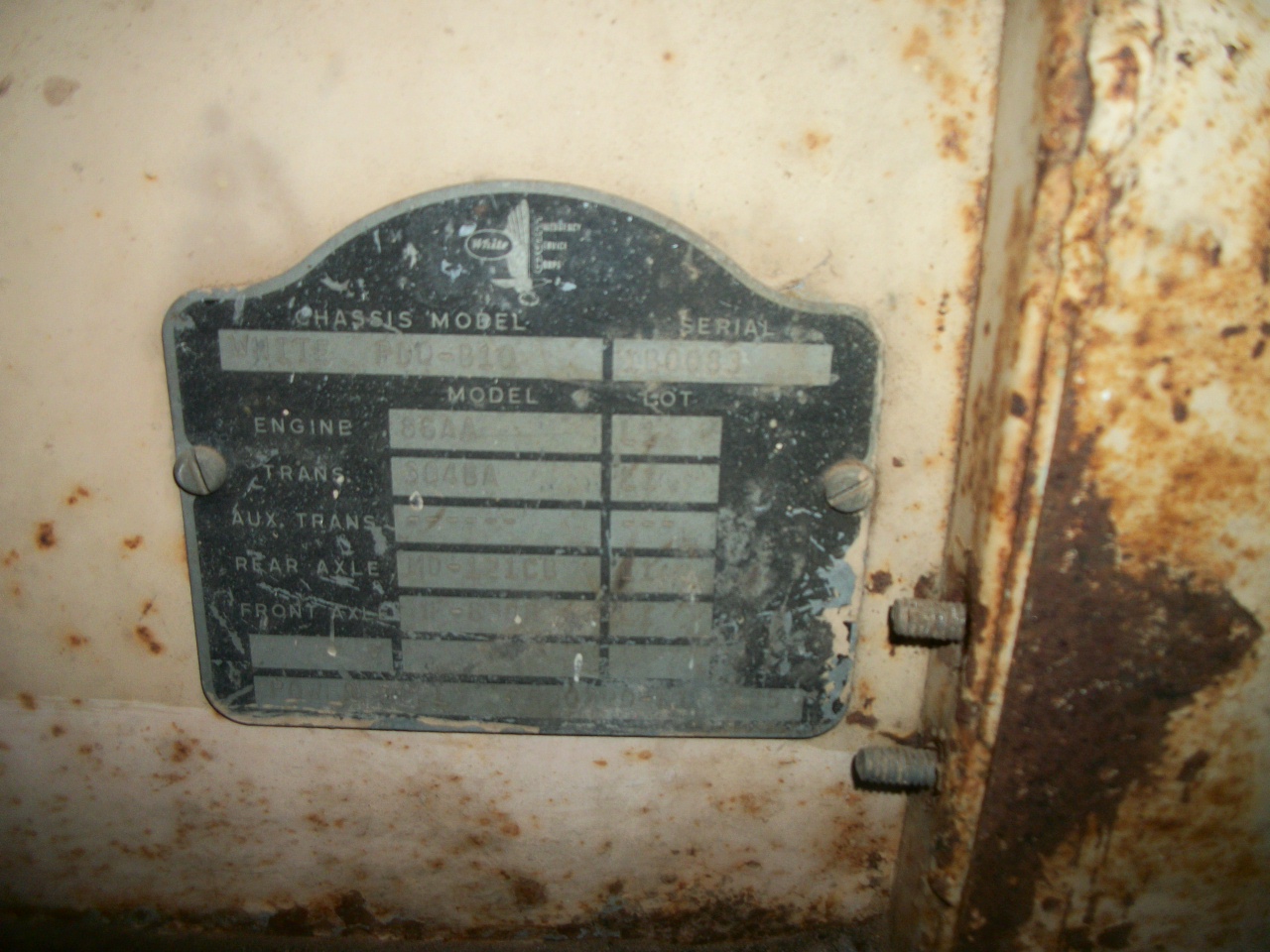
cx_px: 635
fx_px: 1174
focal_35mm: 32
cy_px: 476
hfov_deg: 56.8
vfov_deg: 44.2
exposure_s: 1/30
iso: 80
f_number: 2.9
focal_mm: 5.7
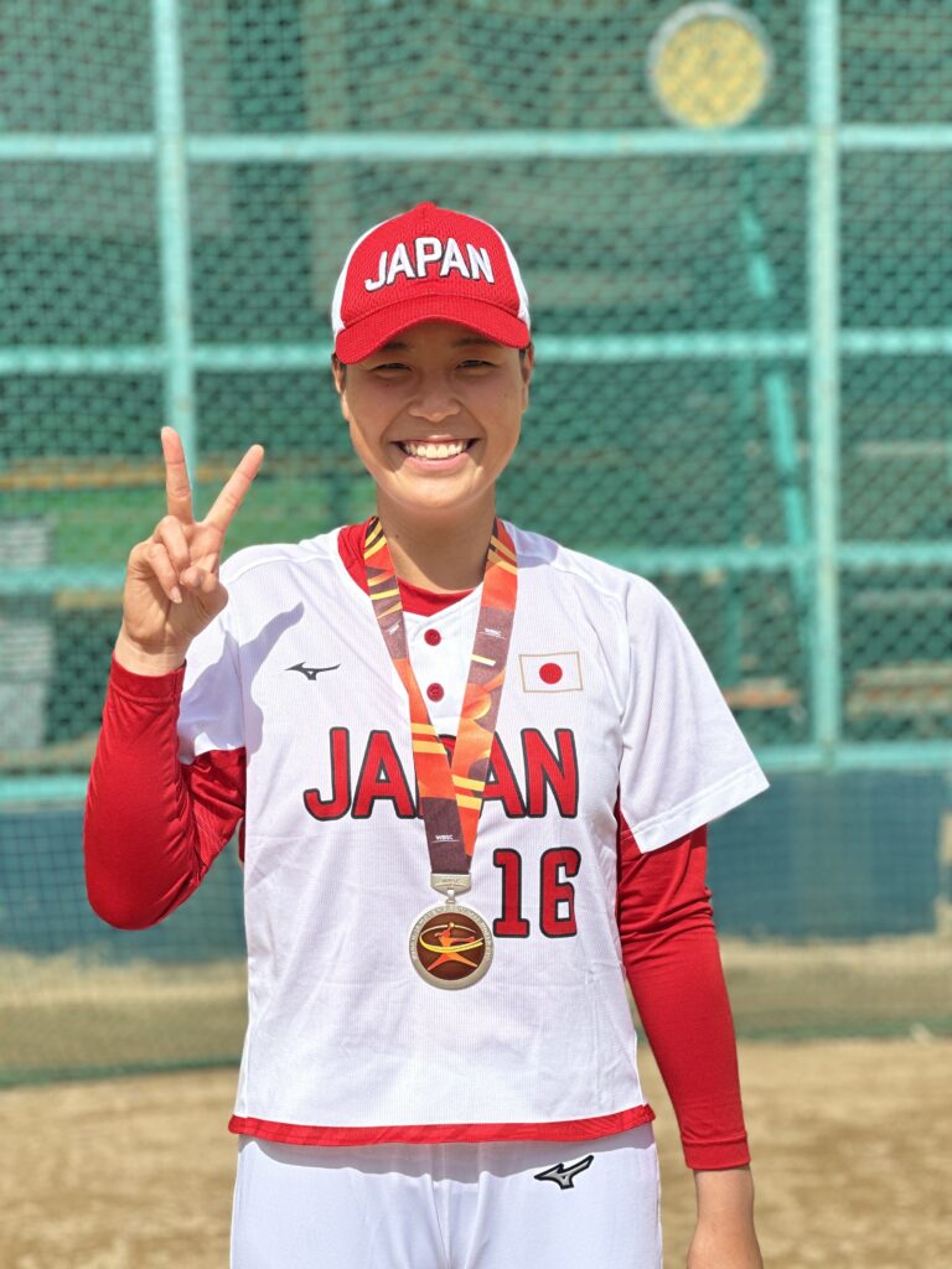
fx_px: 2824
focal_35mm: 77
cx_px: 476
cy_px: 634
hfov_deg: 19.1
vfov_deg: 25.3
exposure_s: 1/927
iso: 32
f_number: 2.8
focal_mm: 9
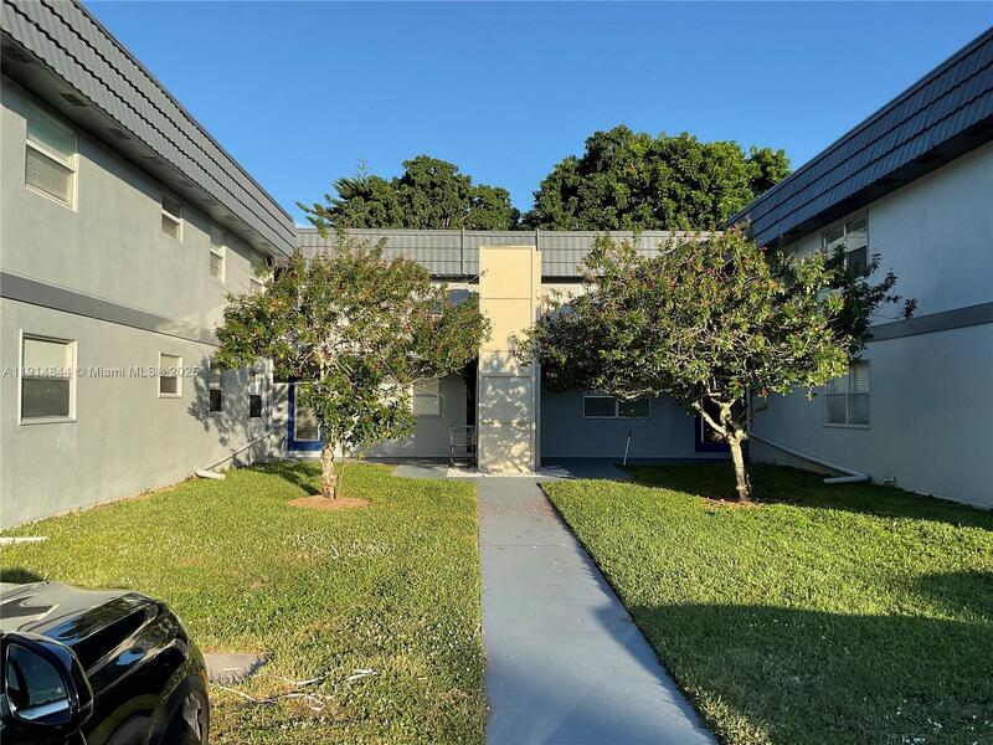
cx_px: 496
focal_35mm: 29
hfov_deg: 61.7
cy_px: 372
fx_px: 832
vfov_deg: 48.2
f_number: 1.8
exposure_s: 1/898
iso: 16
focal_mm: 3
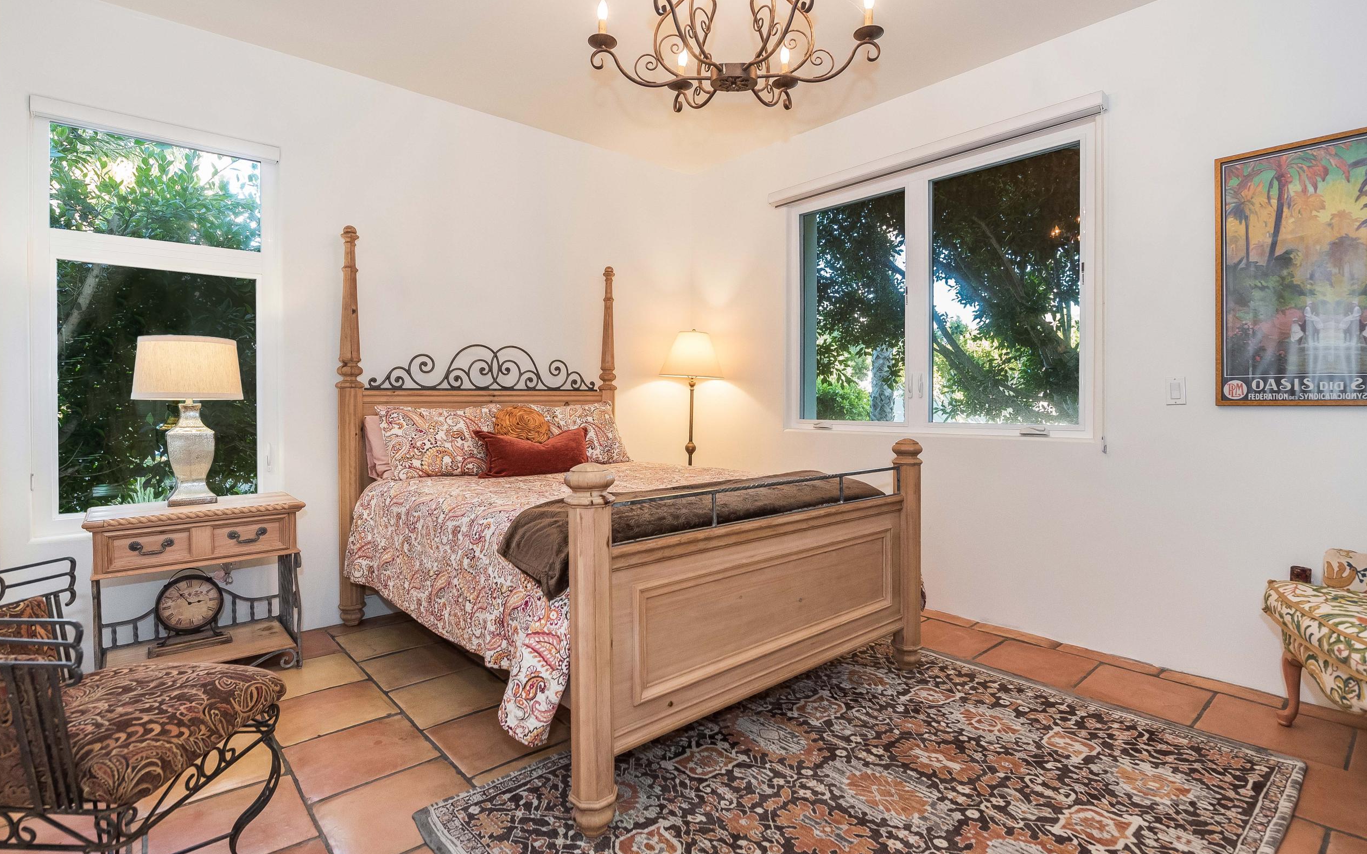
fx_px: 633
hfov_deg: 94.3
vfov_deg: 68.0
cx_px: 704
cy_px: 429
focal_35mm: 17
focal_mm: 14
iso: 800
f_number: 4.5
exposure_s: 1/80
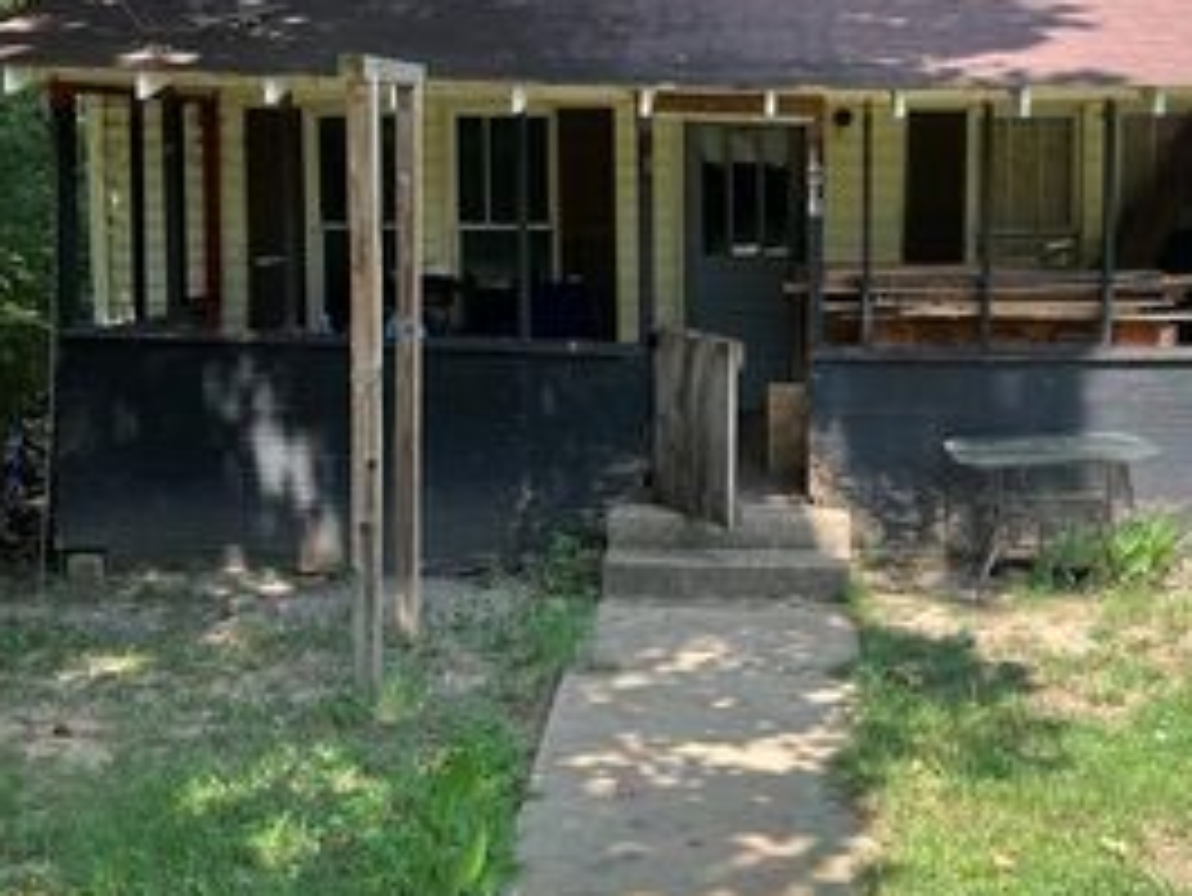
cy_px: 322
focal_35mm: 49
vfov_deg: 29.6
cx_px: 715
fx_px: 1688
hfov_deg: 38.7
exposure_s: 1/957
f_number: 1.5
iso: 50
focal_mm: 5.7
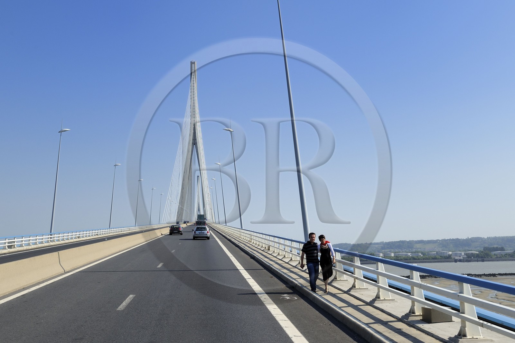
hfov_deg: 50.7
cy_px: 172
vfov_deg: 35.0
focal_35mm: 38
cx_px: 258
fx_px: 543
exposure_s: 1/800
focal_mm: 38
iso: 400
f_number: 9
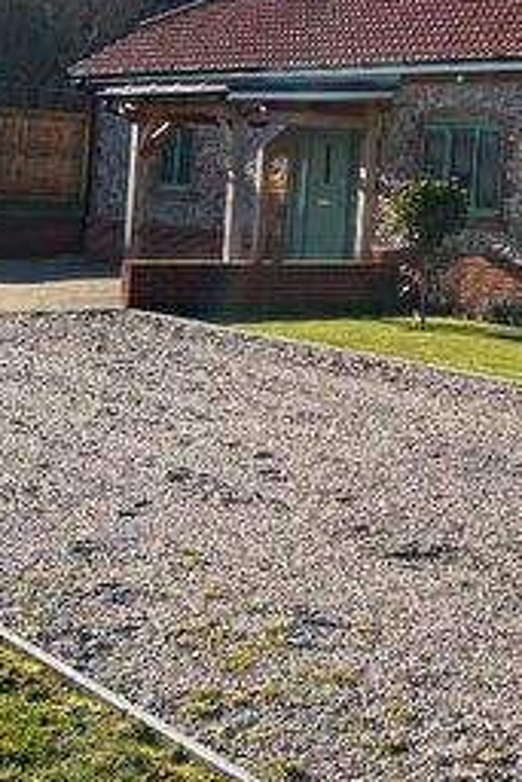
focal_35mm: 74
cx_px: 855
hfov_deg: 16.3
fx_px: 1607
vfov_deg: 26.7
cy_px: 130
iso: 50
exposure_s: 1/3356
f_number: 1.5
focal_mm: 5.7
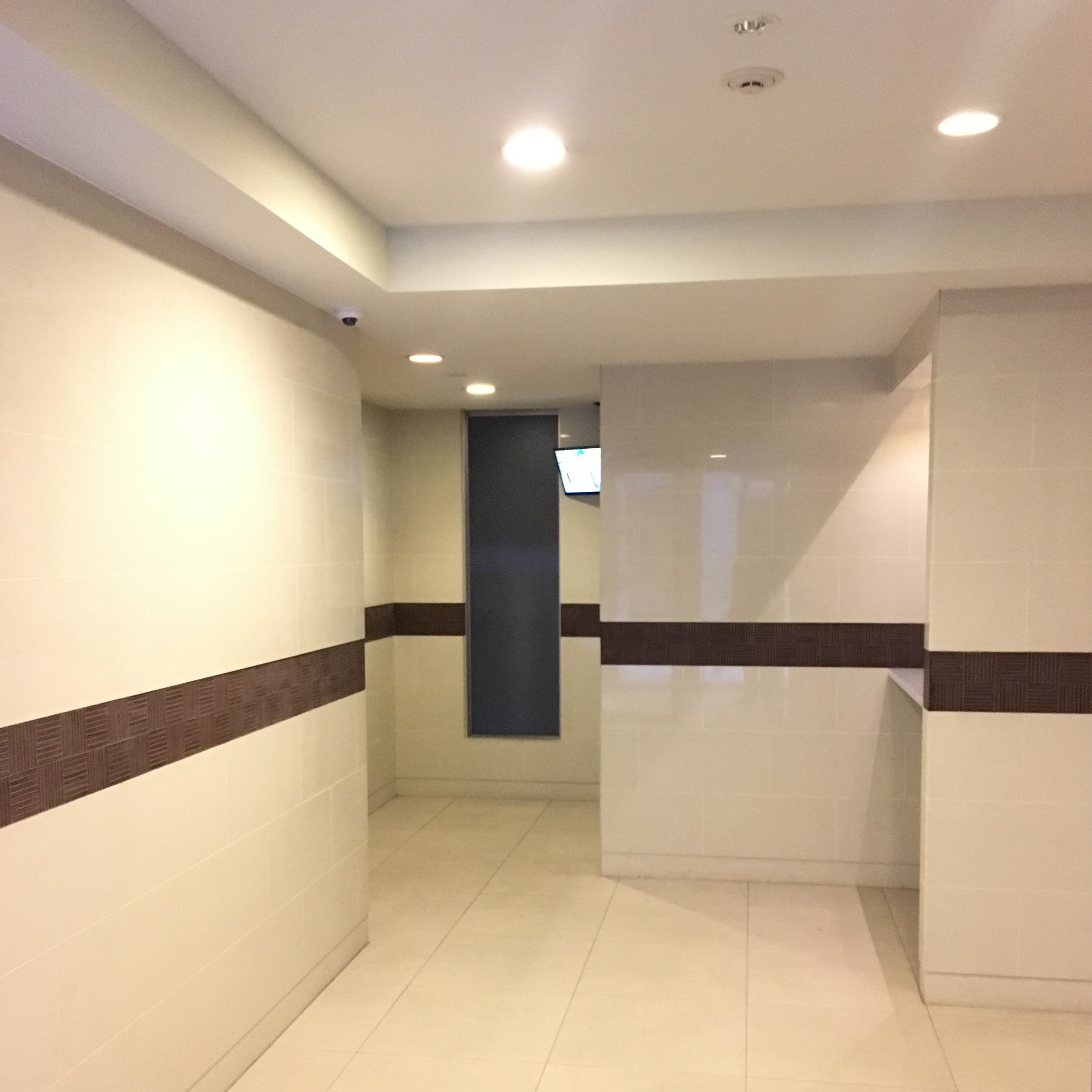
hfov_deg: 47.2
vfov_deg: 47.0
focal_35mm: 35
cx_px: 546
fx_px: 1249
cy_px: 653
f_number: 2.2
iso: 320
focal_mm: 4.15
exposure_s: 1/15
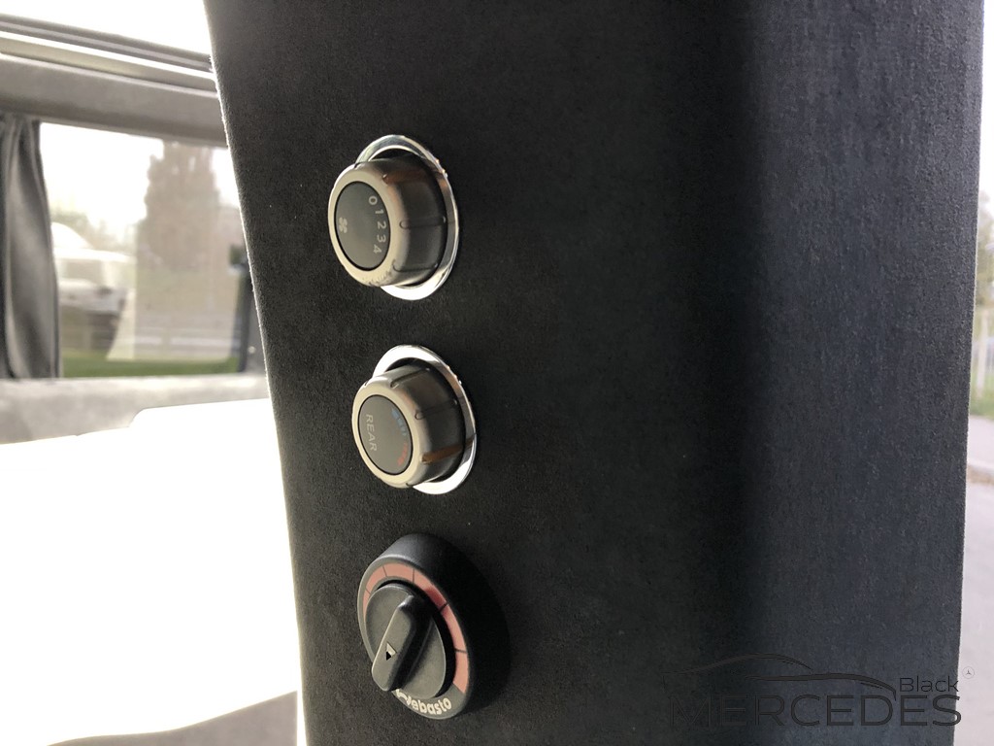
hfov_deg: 63.4
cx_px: 497
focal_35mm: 28
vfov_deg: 49.7
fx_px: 804
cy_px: 373
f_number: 1.8
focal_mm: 3.99
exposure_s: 1/15
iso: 64
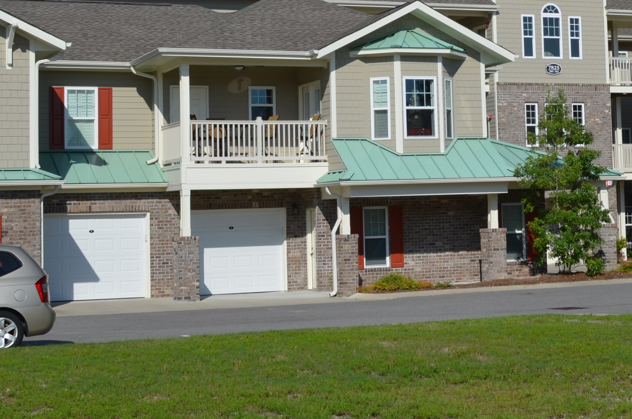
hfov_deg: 23.6
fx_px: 1489
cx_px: 509
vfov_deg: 15.9
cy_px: 80
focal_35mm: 85
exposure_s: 1/400
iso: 100
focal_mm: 24
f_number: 10
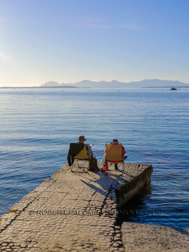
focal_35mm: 44
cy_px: 126
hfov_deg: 32.9
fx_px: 320
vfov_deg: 42.9
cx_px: 94
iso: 320
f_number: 16
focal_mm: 55
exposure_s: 1/125
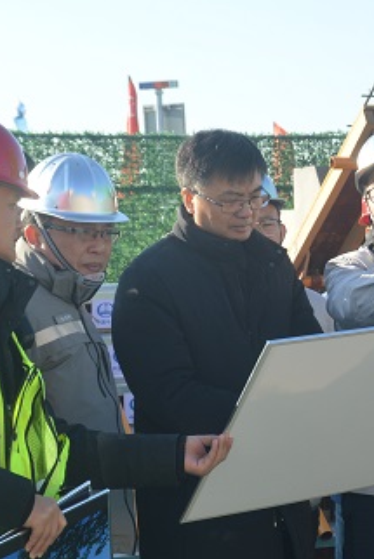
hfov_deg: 11.3
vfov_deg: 17.2
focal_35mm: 119
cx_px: 452
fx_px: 1852
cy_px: 305
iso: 100
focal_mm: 32
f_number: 7.1
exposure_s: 1/200
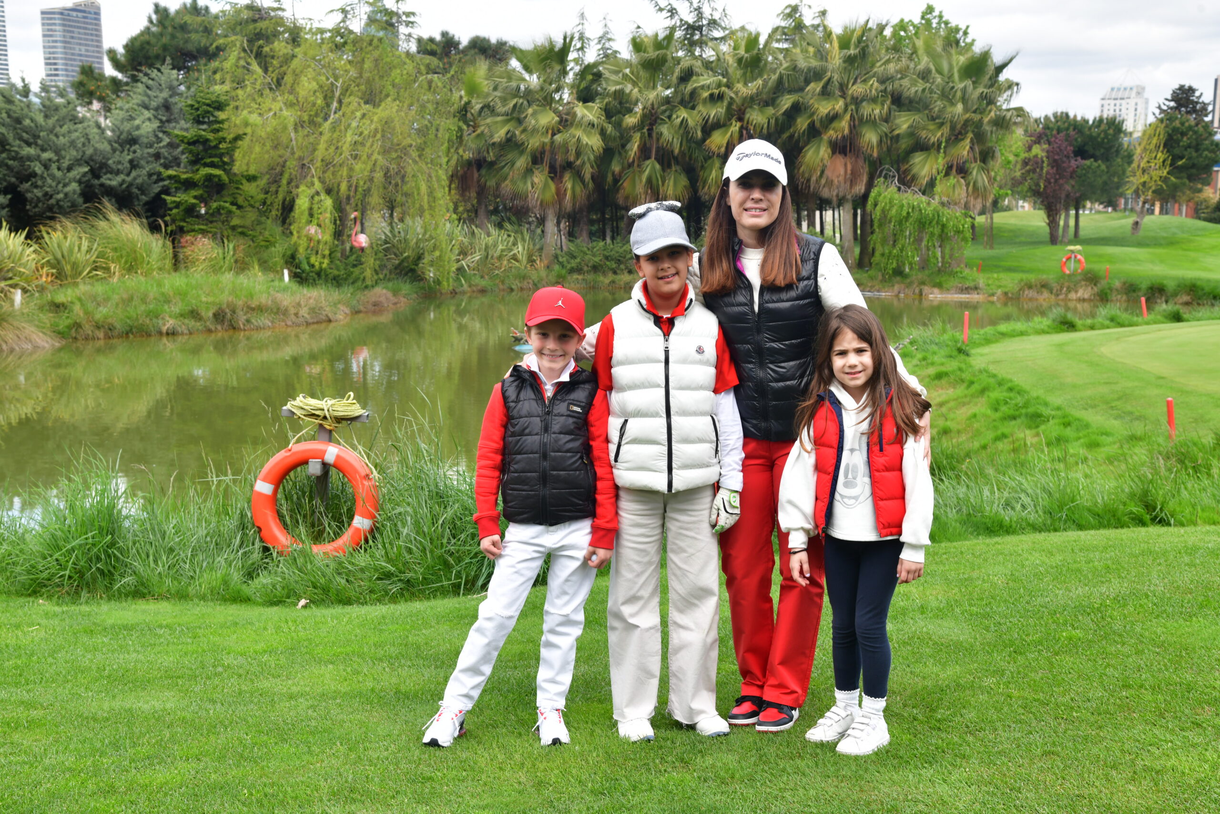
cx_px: 610
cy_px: 407
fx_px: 1694
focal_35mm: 50
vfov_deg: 27.0
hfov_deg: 39.6
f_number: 9
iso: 400
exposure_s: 1/320
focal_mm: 50
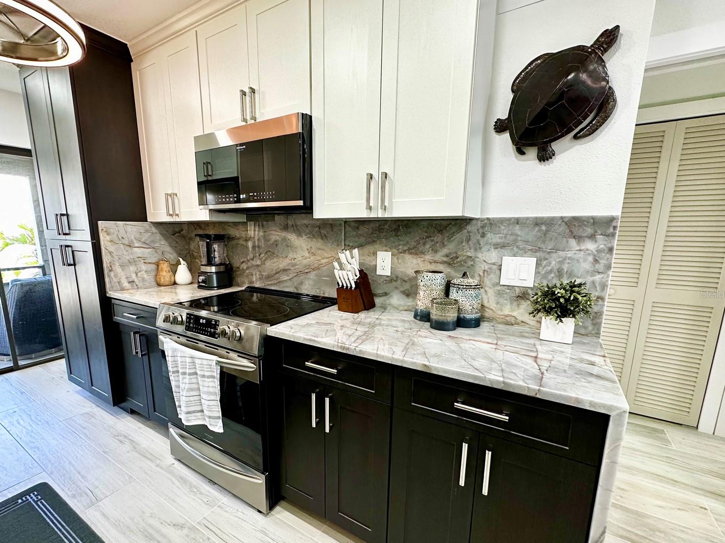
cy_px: 293
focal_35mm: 16
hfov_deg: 94.3
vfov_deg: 78.0
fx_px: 335
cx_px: 335
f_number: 2.2
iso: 200
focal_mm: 2.22
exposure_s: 1/60
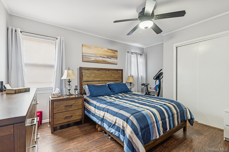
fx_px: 102
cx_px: 114
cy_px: 76
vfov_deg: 73.7
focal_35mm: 16
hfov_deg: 96.7
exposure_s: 1/2
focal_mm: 16
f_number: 8
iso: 250
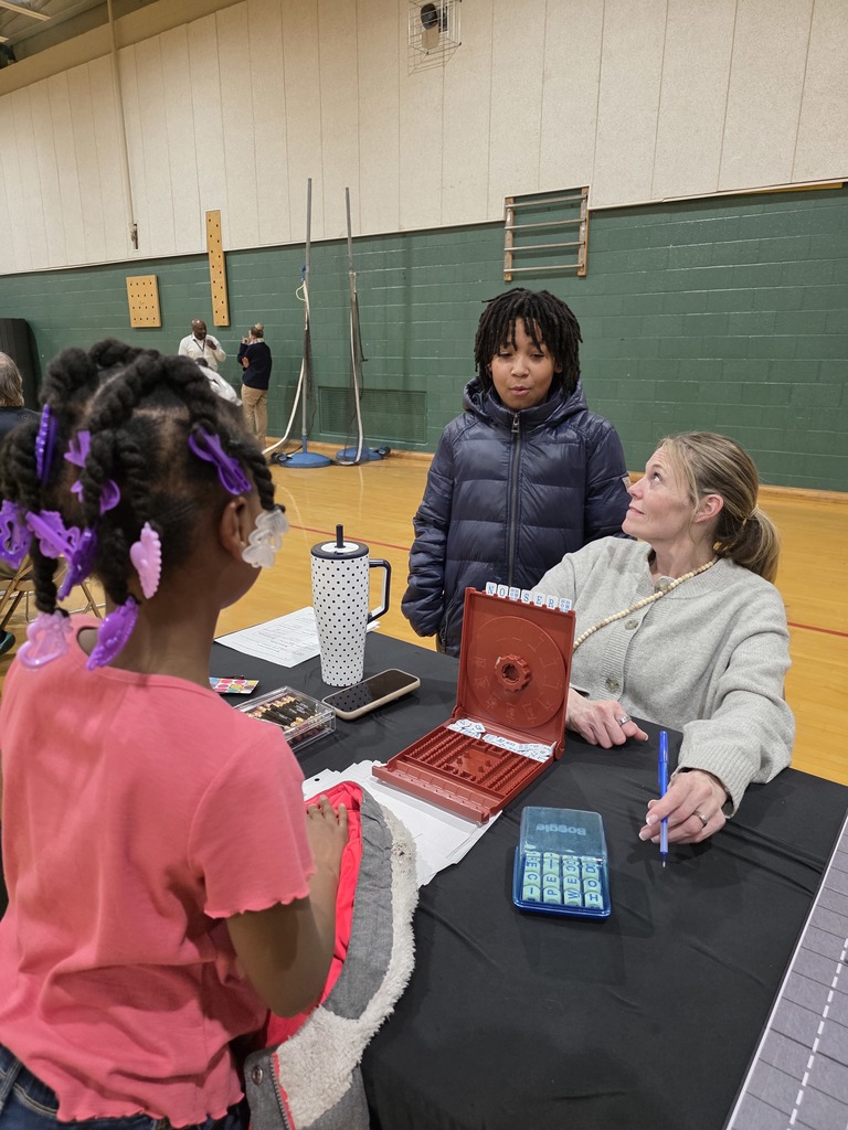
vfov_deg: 73.9
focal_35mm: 23
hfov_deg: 58.9
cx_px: 424
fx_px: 751
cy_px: 565
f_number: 1.7
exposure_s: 1/120
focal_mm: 6.3
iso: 320
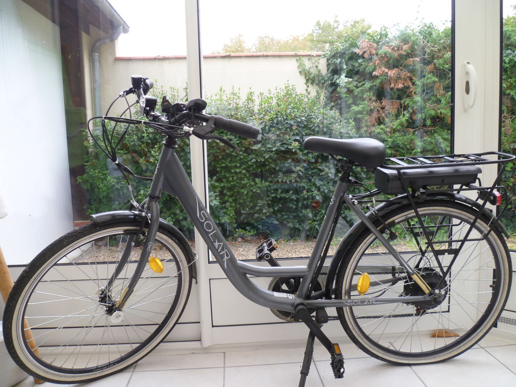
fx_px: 417
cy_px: 194
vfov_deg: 49.7
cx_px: 258
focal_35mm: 28
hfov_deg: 63.4
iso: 80
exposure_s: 1/40
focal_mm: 5
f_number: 2.8
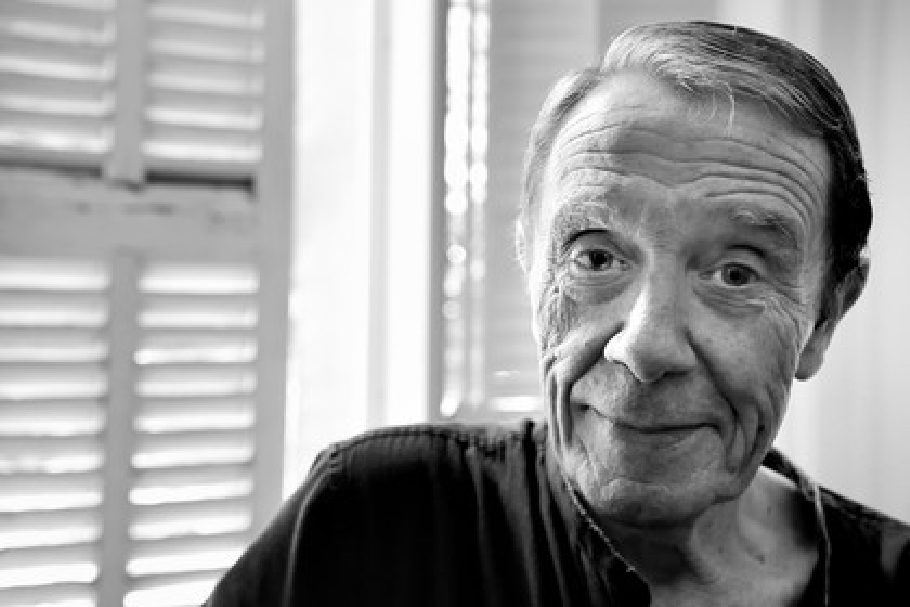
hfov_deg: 43.6
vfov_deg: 29.9
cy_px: 304
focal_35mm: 45
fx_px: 1137
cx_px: 455
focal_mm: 45
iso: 1600
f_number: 4.5
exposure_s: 1/60
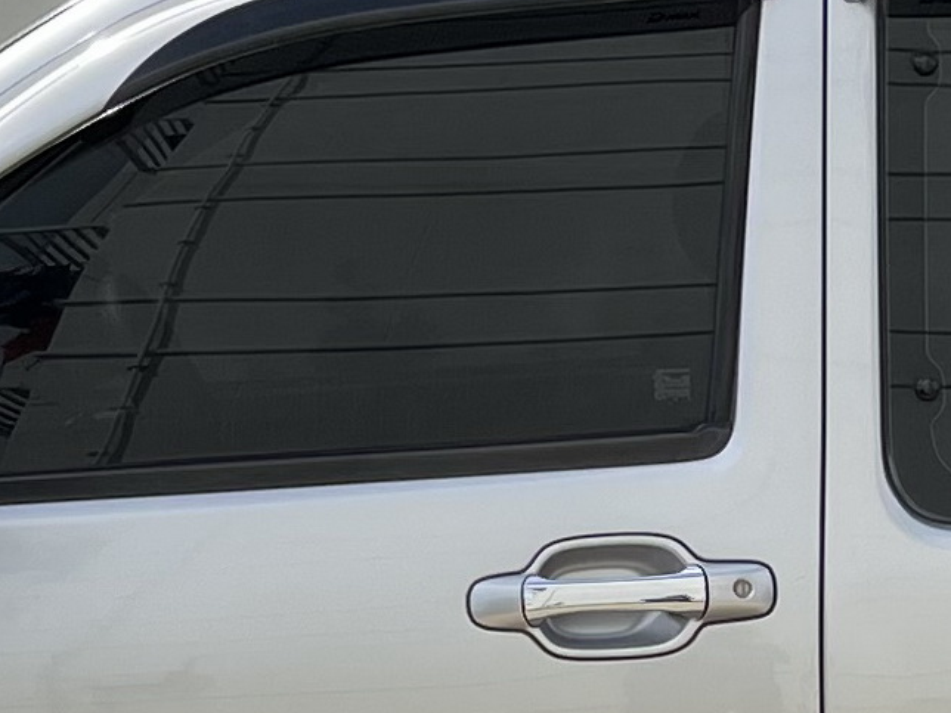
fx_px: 4258
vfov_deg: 9.4
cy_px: 880
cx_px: 862
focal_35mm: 155
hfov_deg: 12.6
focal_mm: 5.1
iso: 32
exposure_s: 1/3788
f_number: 1.6
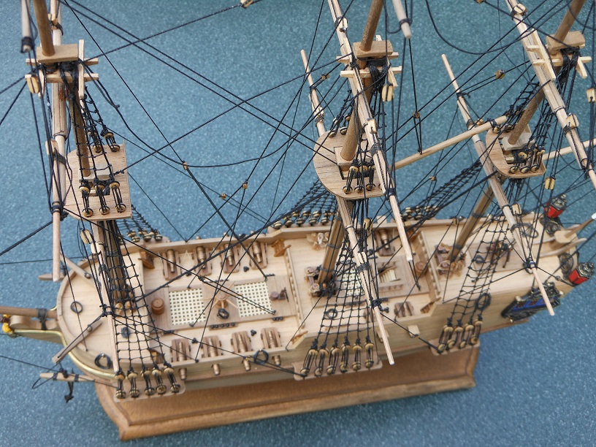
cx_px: 298
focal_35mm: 43
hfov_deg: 43.9
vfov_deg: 33.6
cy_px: 224
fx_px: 740
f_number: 3.8
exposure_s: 1/125
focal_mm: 7.7
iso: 80
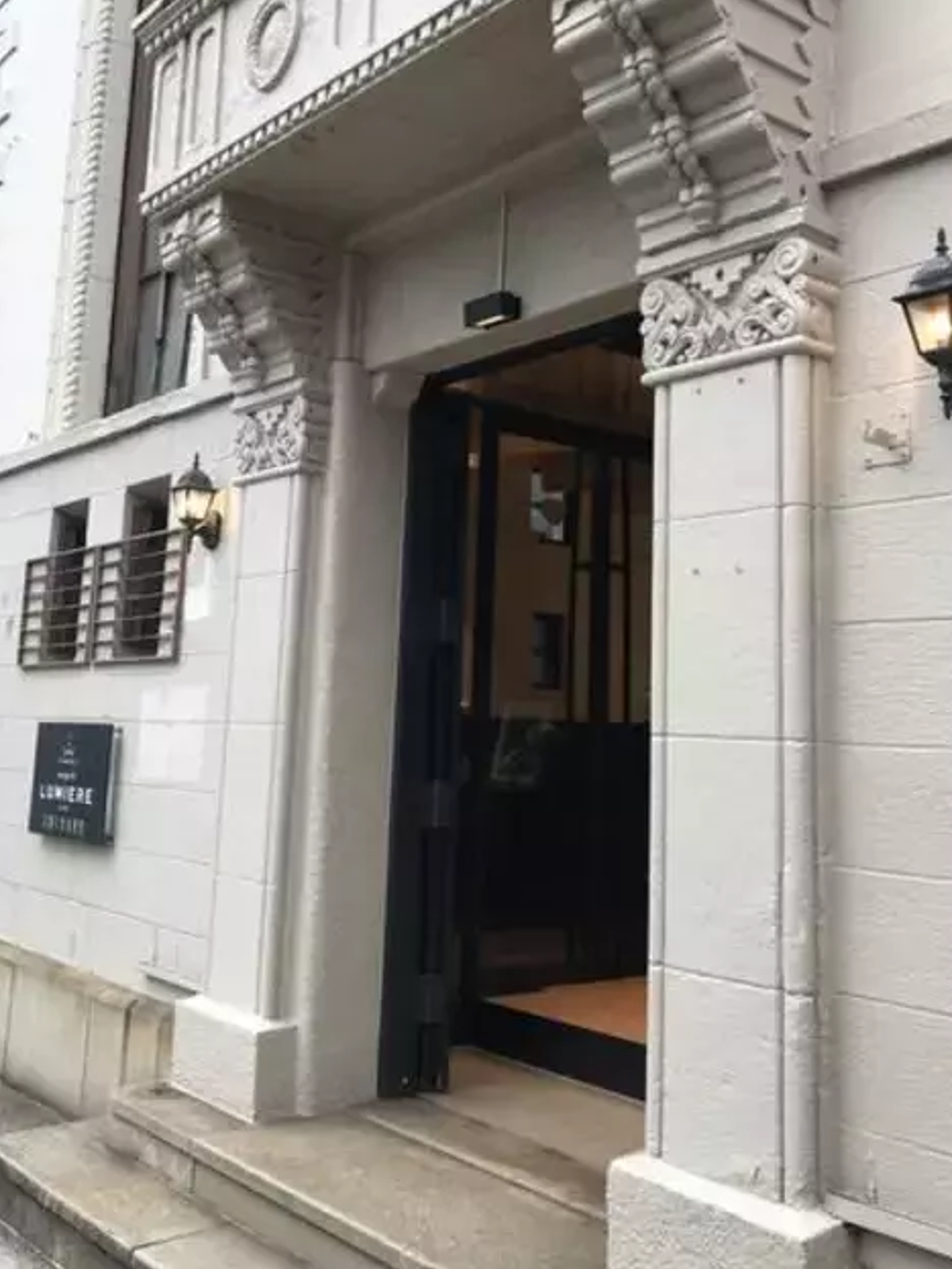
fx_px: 1319
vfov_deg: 51.1
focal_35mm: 36
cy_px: 518
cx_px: 481
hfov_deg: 39.7
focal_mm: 3.99
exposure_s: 1/120
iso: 32
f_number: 1.8
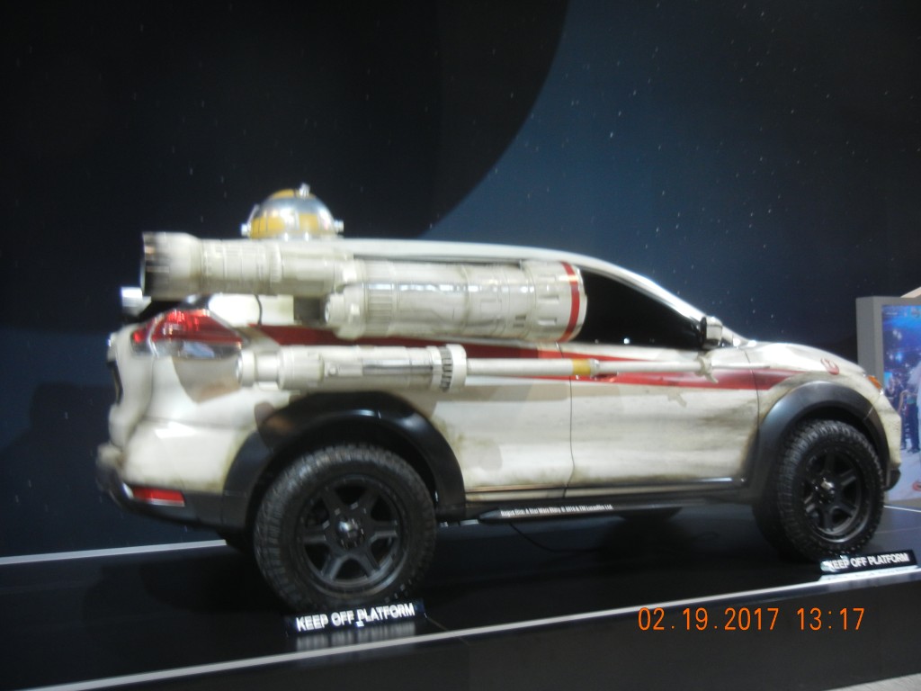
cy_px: 346
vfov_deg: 41.8
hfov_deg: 54.0
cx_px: 460
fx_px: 905
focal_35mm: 34
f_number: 3.6
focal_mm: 6.2
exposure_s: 1/30
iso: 216
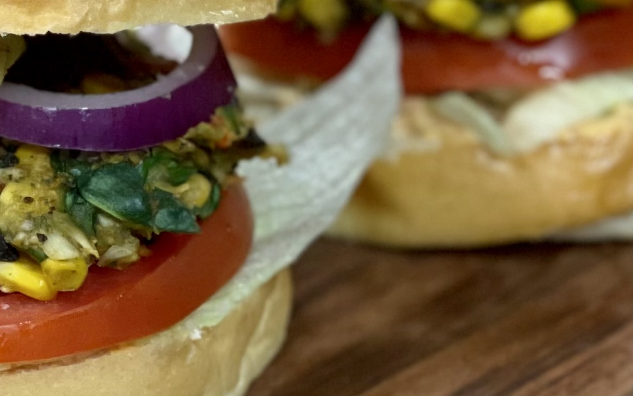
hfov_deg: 9.2
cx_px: 198
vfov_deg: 5.7
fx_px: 3952
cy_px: 108
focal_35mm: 229
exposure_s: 1/40
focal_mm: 7.5
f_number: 2.2
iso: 125
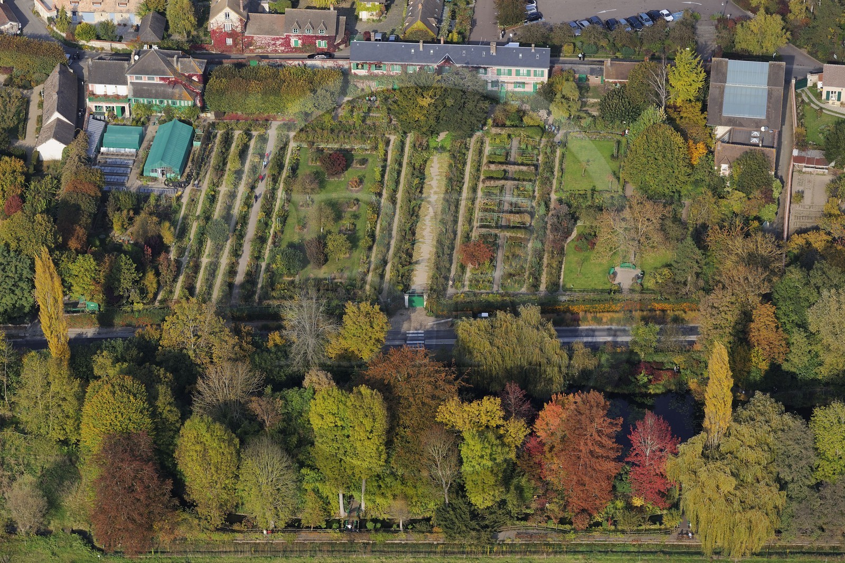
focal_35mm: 98
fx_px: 2300
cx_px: 422
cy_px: 282
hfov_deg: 20.8
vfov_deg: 14.0
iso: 400
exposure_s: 1/800
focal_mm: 98
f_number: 6.3
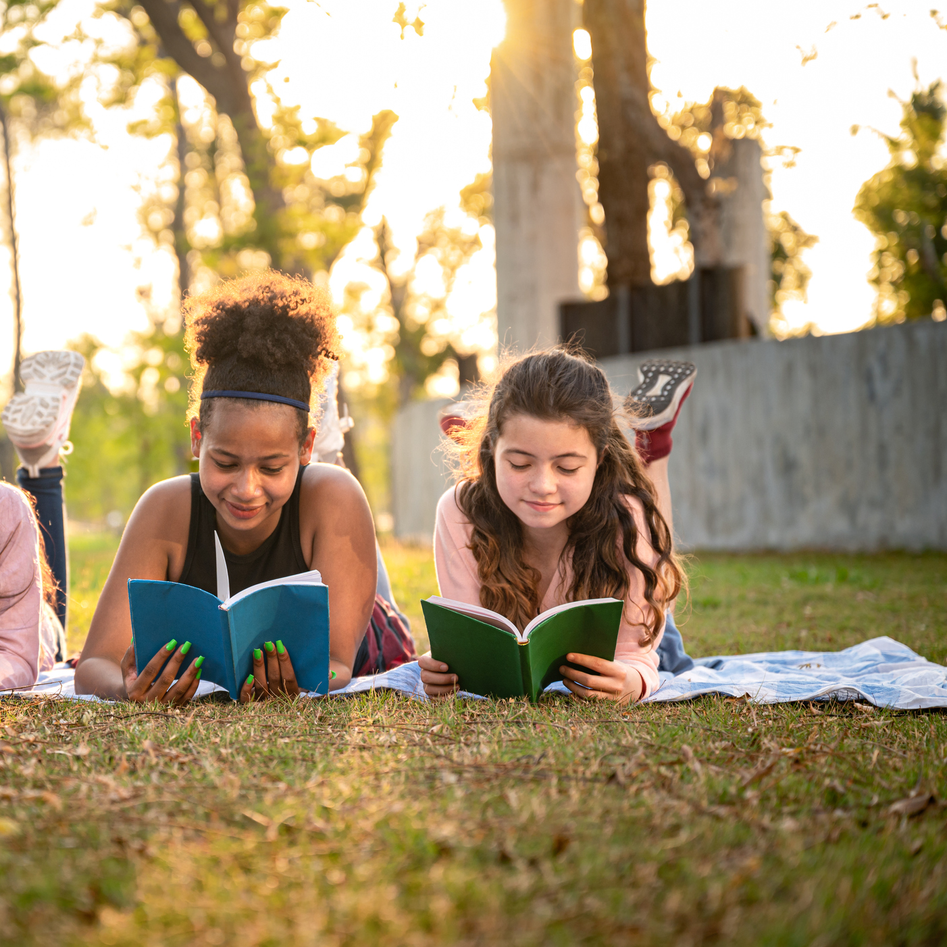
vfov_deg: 19.3
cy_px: 474
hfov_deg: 19.2
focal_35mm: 90
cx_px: 262
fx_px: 2786
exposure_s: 1/400
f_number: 3.2
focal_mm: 70
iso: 250
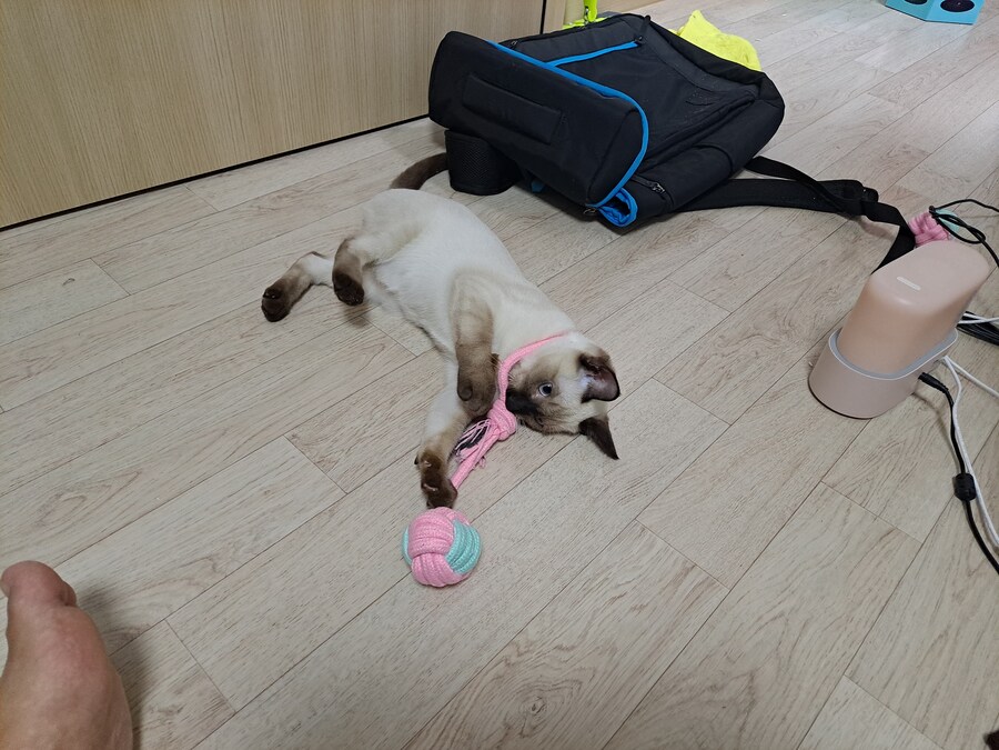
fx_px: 693
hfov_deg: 71.6
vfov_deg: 56.8
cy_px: 375
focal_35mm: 24
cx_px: 500
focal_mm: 5.23
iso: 320
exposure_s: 1/60
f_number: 1.8
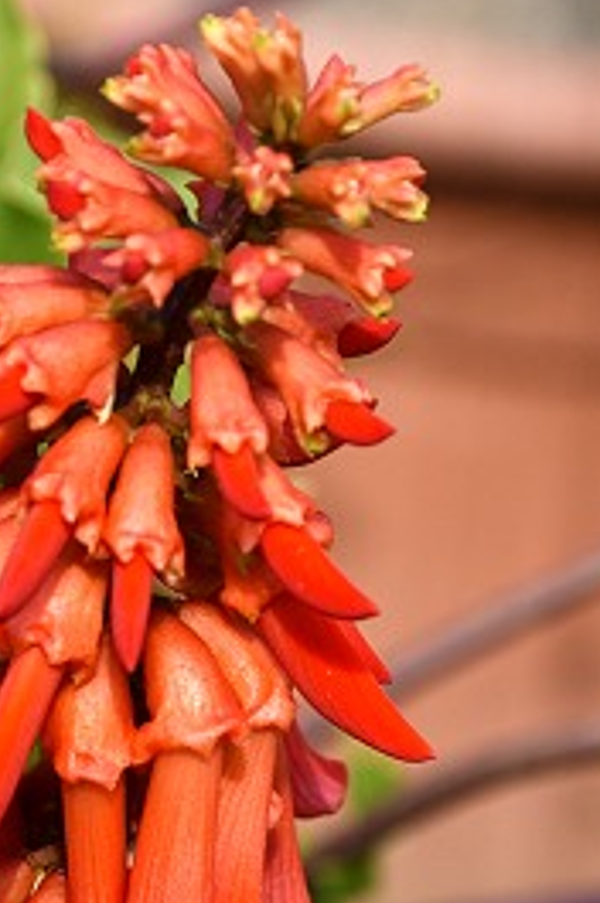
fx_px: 6291
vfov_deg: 8.2
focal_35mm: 251
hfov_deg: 5.5
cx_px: 169
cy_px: 656
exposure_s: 1/400
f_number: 10
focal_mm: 100
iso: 360
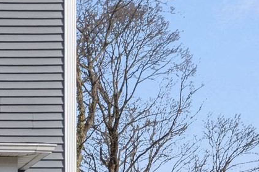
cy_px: 198
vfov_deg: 10.2
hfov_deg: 13.4
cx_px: -259
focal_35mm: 132
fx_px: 949
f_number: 14
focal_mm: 18
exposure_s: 1/500
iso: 400
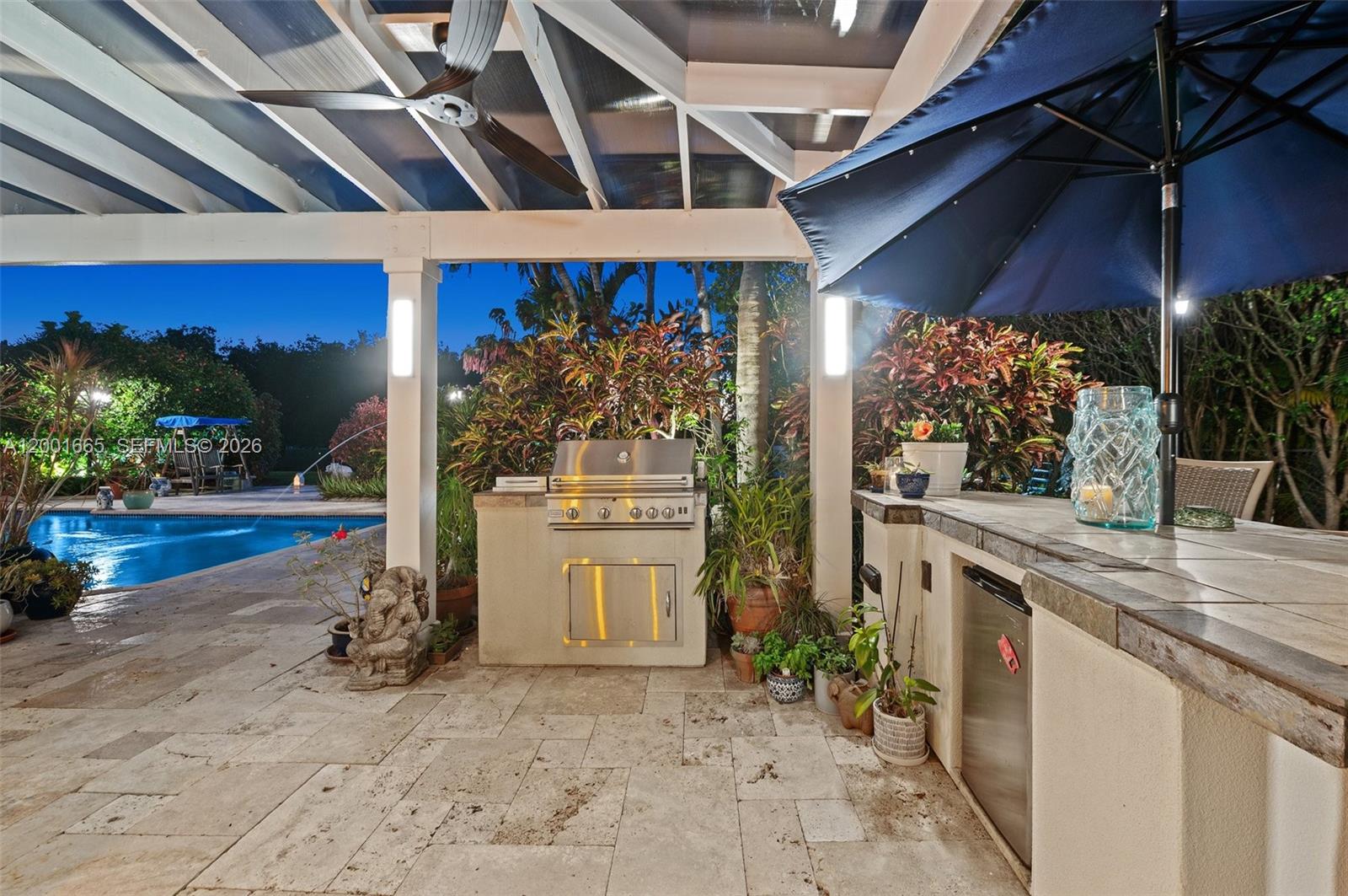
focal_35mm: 14
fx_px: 524
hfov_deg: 104.3
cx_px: 674
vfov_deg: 81.1
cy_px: 448
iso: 200
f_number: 8
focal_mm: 14
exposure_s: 1.6
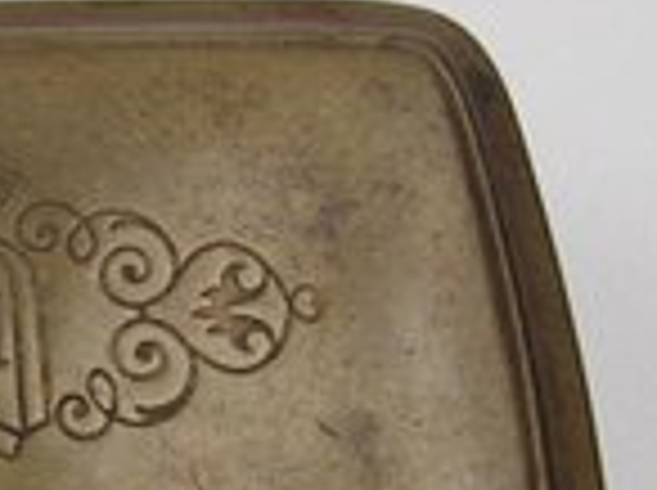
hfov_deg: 21.4
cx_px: -61
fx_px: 1649
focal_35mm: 87
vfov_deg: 16.8
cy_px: 402
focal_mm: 6.64
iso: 320
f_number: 4.7
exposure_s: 1/160
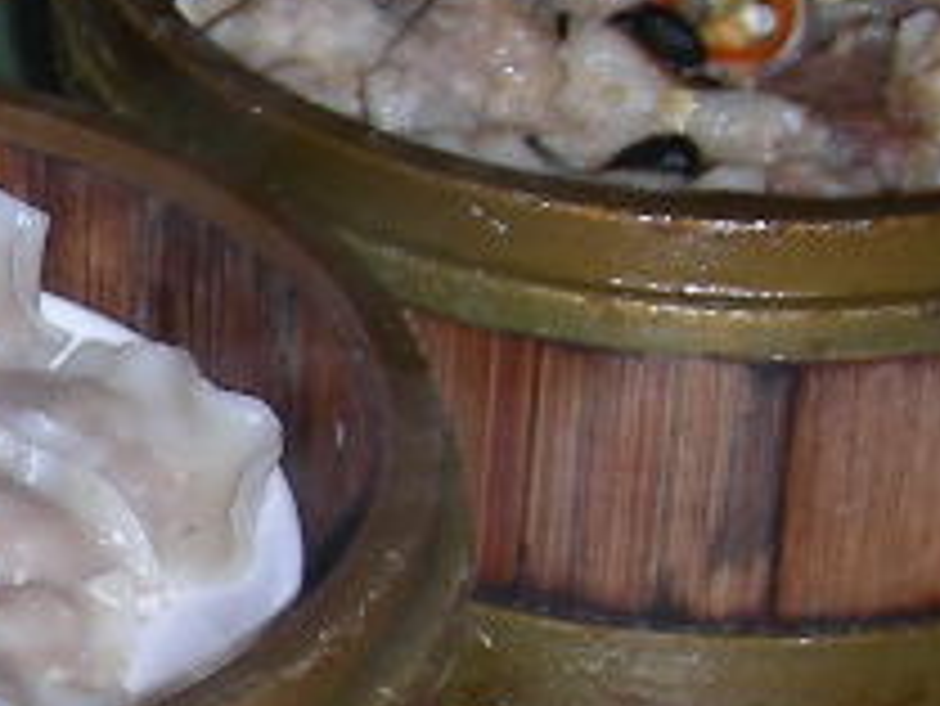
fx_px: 5054
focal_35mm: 186
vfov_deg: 8.0
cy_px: 724
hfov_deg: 10.1
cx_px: -639
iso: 50
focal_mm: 6.3
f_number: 3.5
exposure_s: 1/60
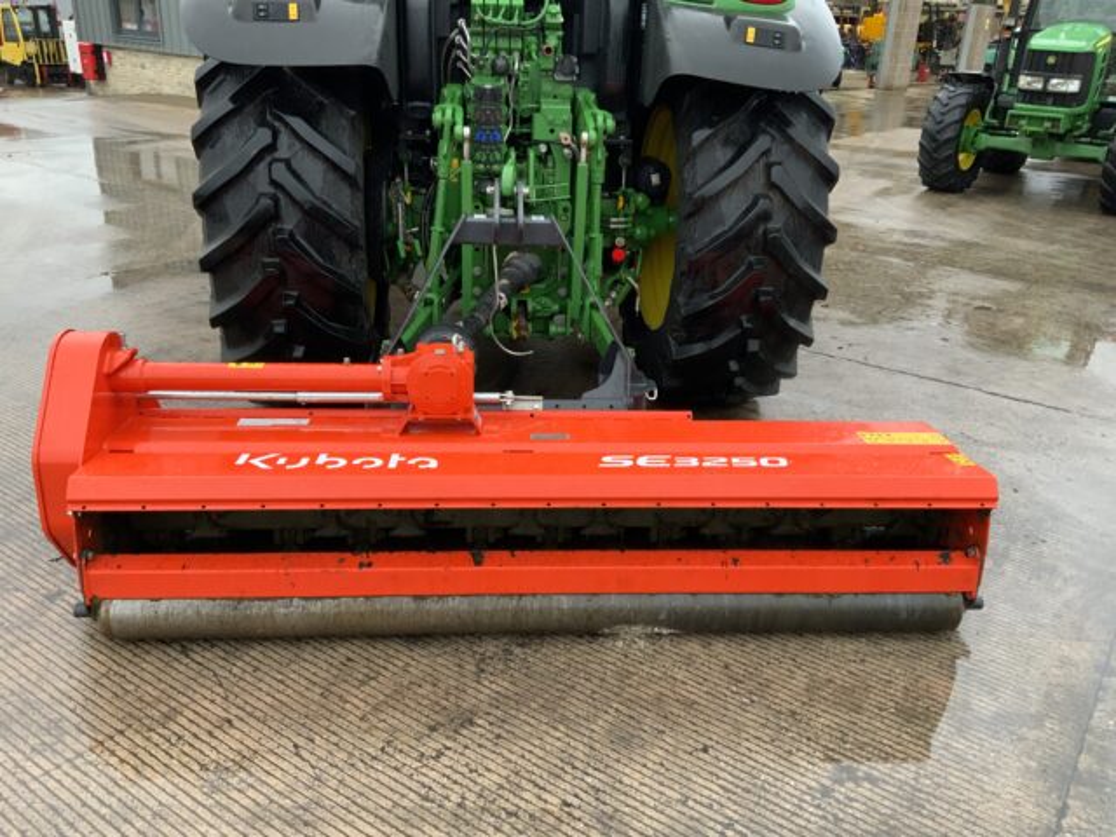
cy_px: 418
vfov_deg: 48.2
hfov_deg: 61.7
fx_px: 935
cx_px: 558
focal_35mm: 29
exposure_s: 1/60
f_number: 1.8
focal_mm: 3
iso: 100
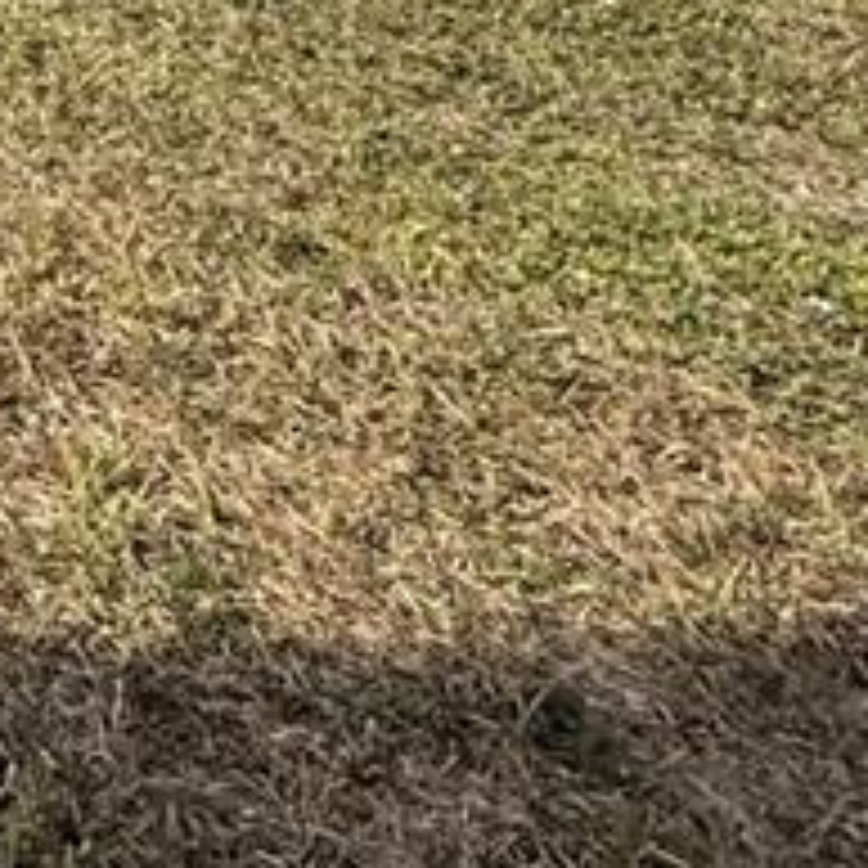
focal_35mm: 77
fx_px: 2184
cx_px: -1138
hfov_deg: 15.0
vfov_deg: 19.2
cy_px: -499
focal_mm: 2.22
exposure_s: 1/3891
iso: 50
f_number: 2.2
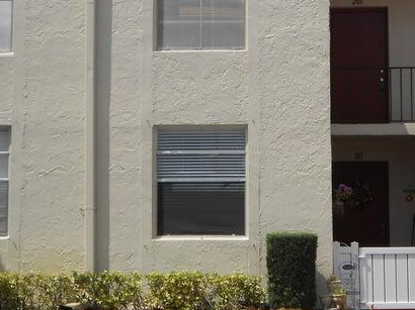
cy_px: 98
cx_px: 240
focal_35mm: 102
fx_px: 1222
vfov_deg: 14.5
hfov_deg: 19.3
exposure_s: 1/800
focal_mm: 8.8
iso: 80
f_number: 4.8
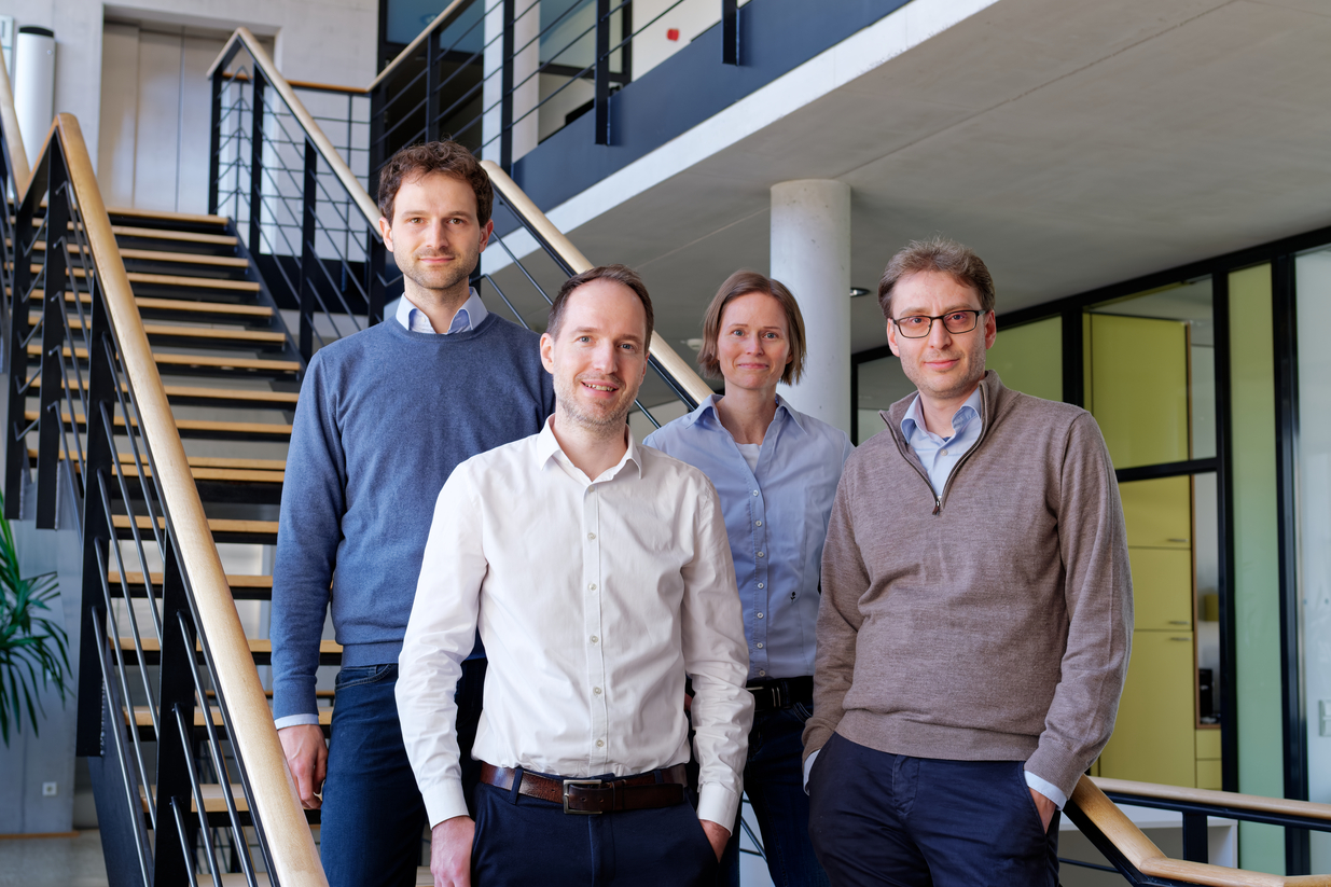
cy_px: 444
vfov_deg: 27.0
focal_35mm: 50
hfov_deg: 39.6
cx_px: 666
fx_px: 1848
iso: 1250
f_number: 4
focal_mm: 33
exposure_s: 1/180
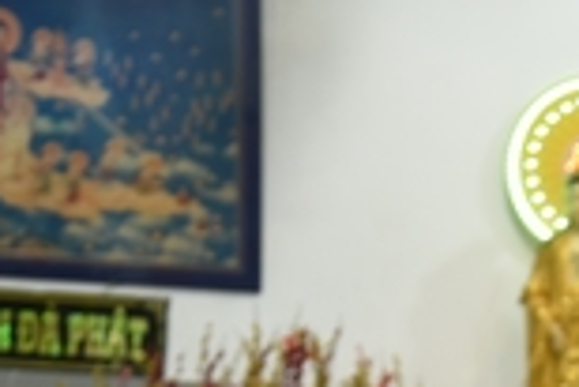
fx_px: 4427
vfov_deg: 4.9
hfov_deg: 7.4
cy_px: 770
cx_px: 752
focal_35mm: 275
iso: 500
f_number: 4
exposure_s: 1/60
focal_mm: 65
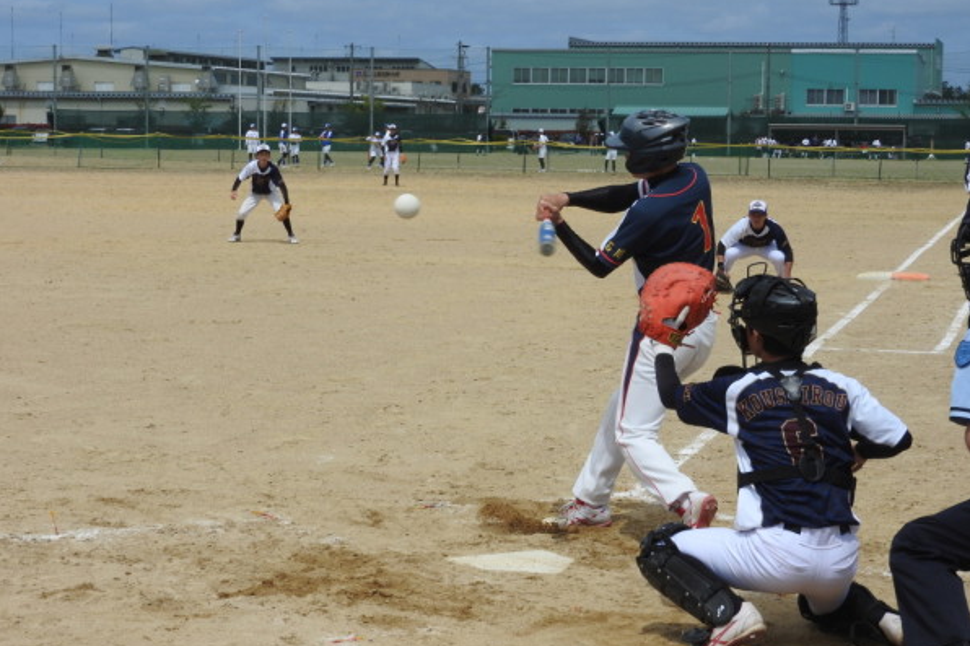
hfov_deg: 22.9
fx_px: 2397
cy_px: 356
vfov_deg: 15.3
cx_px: 485
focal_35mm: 89
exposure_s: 1/1600
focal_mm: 15.2
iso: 100
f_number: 4.5
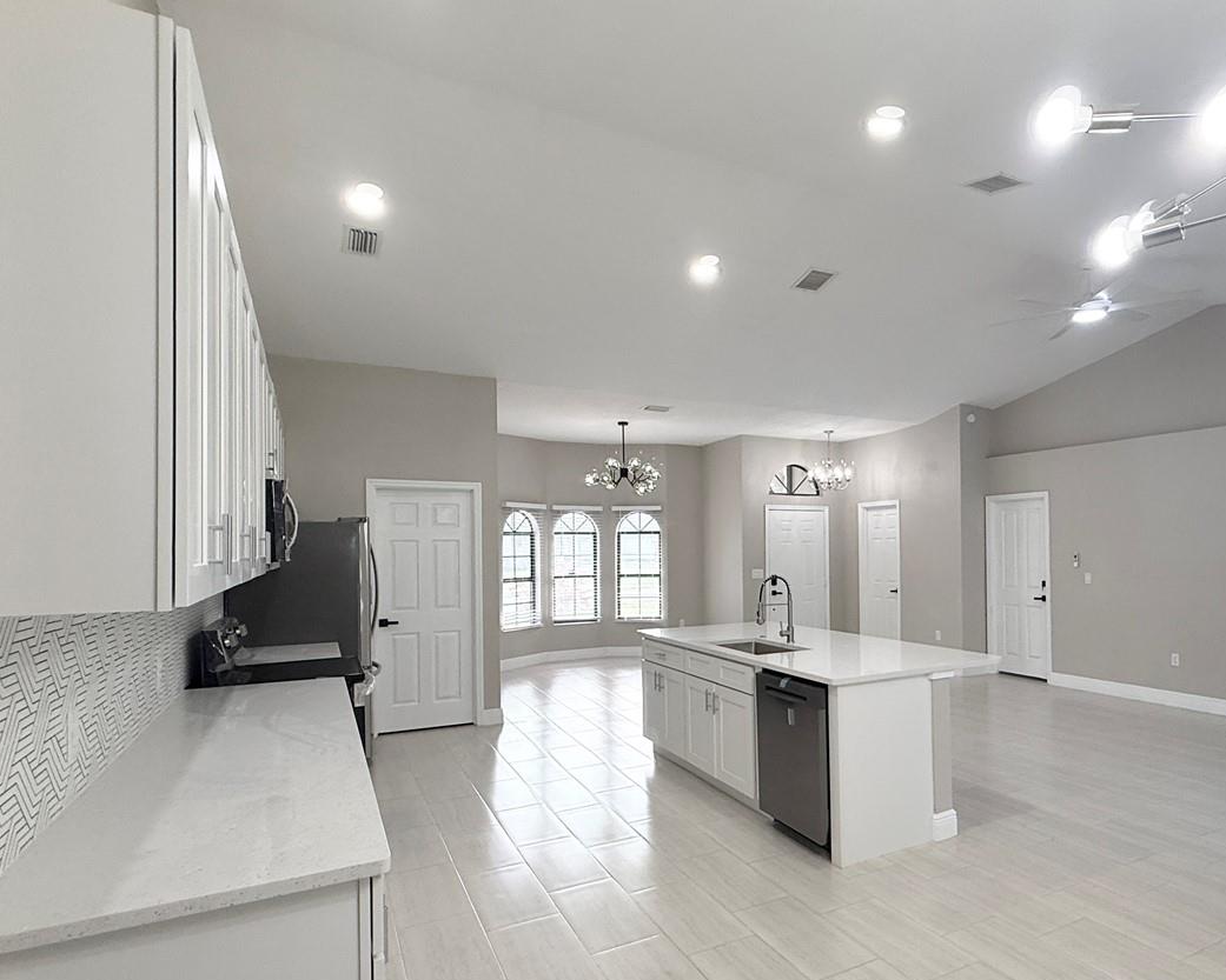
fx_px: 762
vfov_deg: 65.3
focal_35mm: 21
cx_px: 773
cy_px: 546
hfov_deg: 76.1
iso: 125
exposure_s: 1/120
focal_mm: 2.22
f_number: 2.2
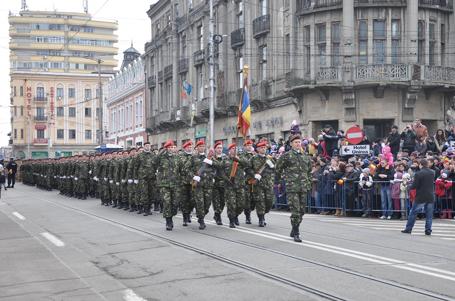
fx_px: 739
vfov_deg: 23.1
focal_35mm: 59
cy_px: 144
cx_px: 241
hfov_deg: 34.2
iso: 500
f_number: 10
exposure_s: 1/400
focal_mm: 35
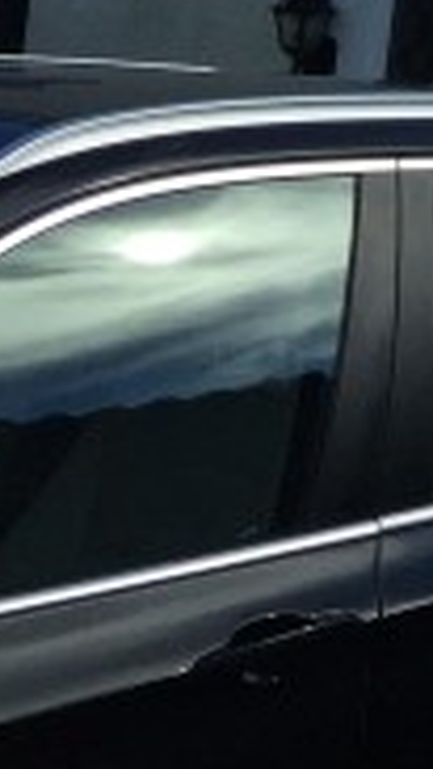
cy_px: -416
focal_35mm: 138
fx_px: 2815
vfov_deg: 14.4
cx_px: 1581
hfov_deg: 7.1
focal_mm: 4.15
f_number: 2.2
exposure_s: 1/2083
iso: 32
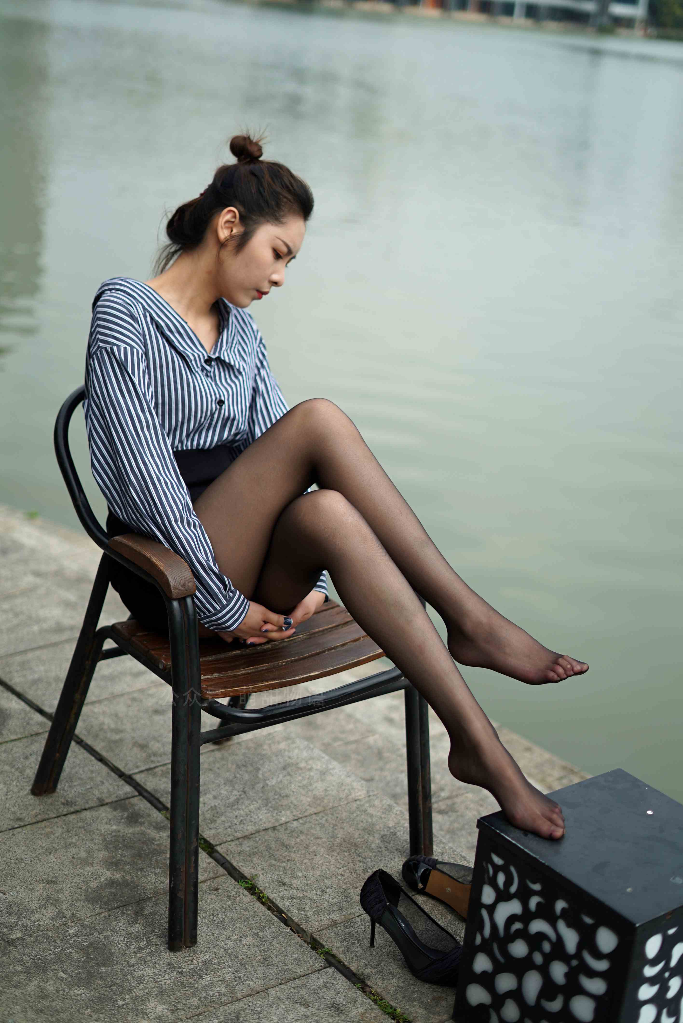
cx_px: 342
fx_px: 1421
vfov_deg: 39.6
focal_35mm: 50
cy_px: 512
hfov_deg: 27.0
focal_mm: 50
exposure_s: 1/3200
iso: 100
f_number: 2
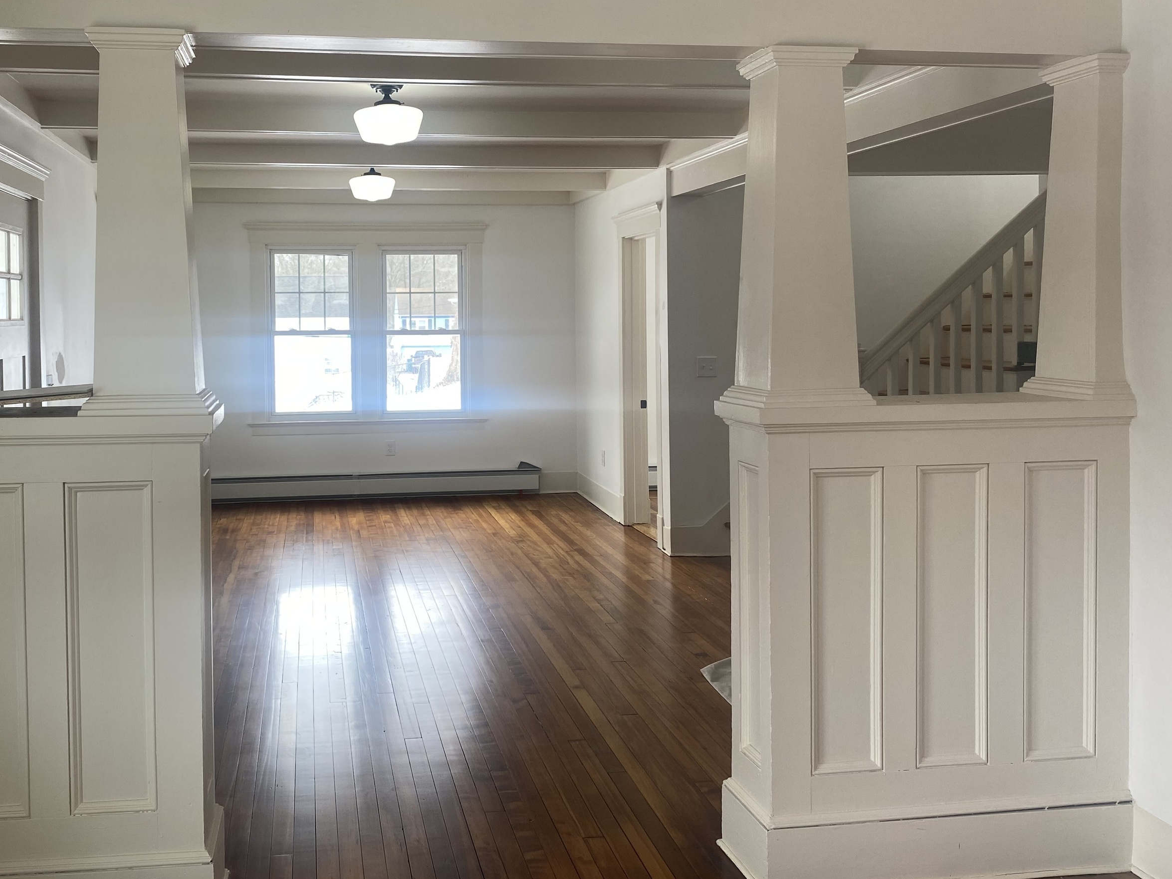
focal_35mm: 34
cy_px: 362
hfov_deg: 53.4
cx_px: 439
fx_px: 1151
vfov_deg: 41.6
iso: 50
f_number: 1.8
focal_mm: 4.25
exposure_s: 1/120
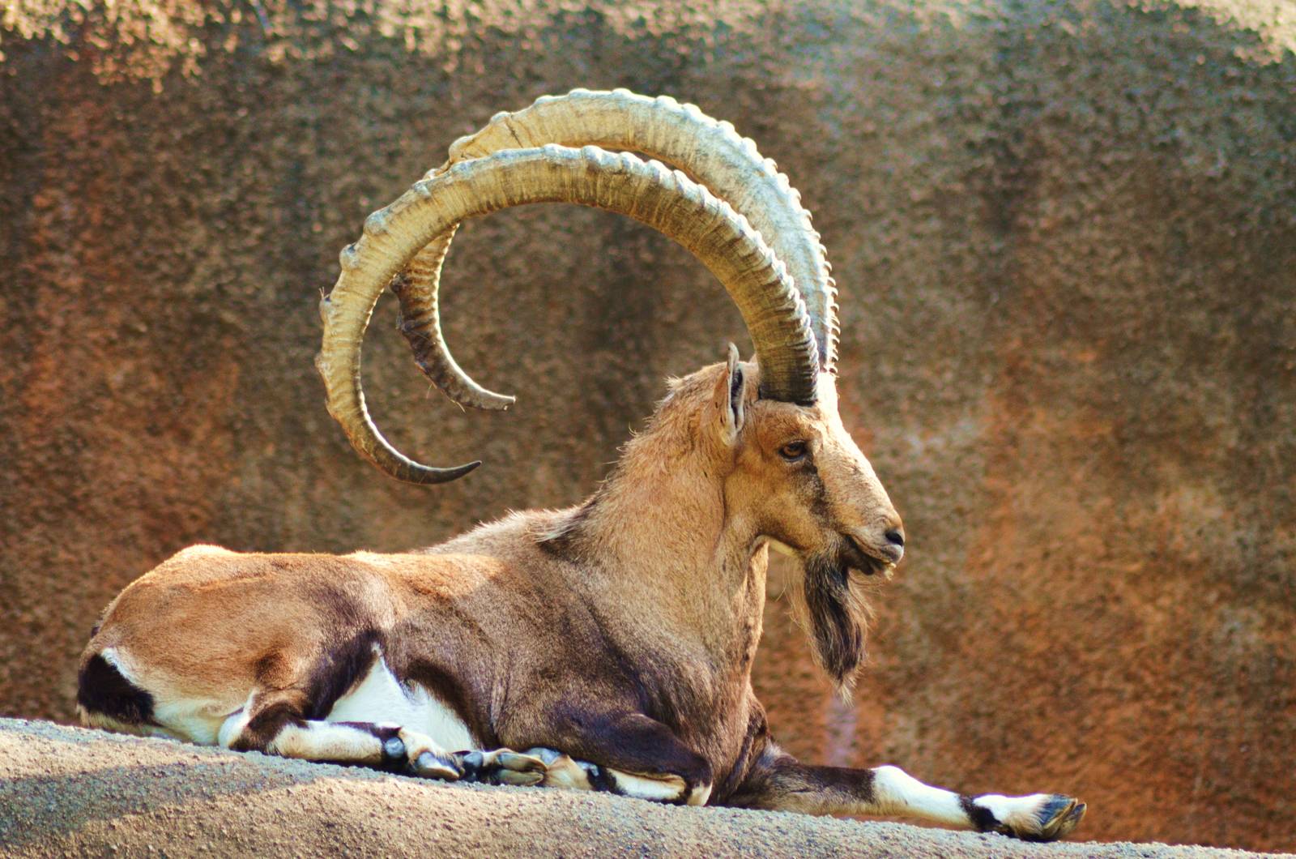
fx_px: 16168
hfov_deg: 4.6
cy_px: 430
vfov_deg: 3.0
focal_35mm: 450
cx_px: 648
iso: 1100
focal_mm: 300
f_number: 5.6
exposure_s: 1/500
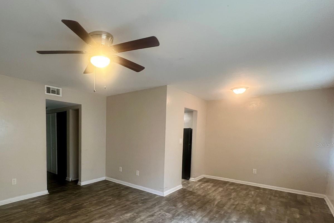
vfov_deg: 66.0
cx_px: 120
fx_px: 167
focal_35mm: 18
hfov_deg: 87.8
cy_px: 144
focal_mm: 1.57
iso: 500
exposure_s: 1/60
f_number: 1.8
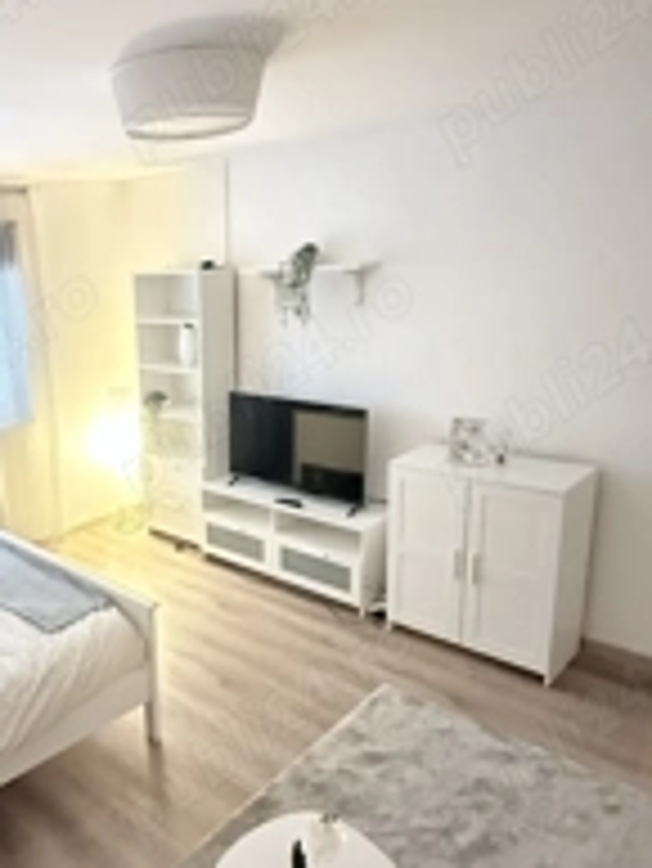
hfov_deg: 45.2
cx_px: 108
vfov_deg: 61.6
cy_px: 459
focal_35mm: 29
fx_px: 727
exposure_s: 1/33
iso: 1250
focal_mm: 2.22
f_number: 2.2
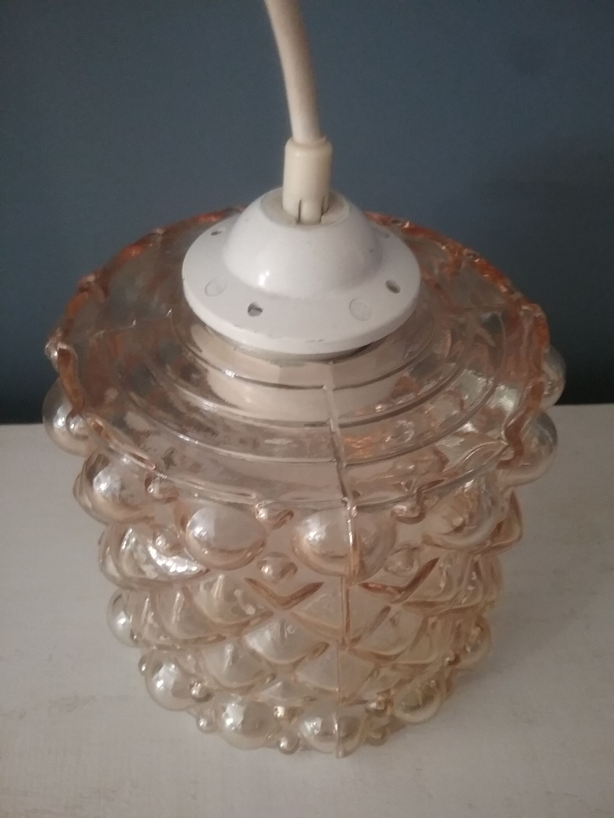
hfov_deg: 45.4
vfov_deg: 58.4
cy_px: 409
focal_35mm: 31
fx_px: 733
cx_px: 307
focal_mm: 3.3
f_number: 2.2
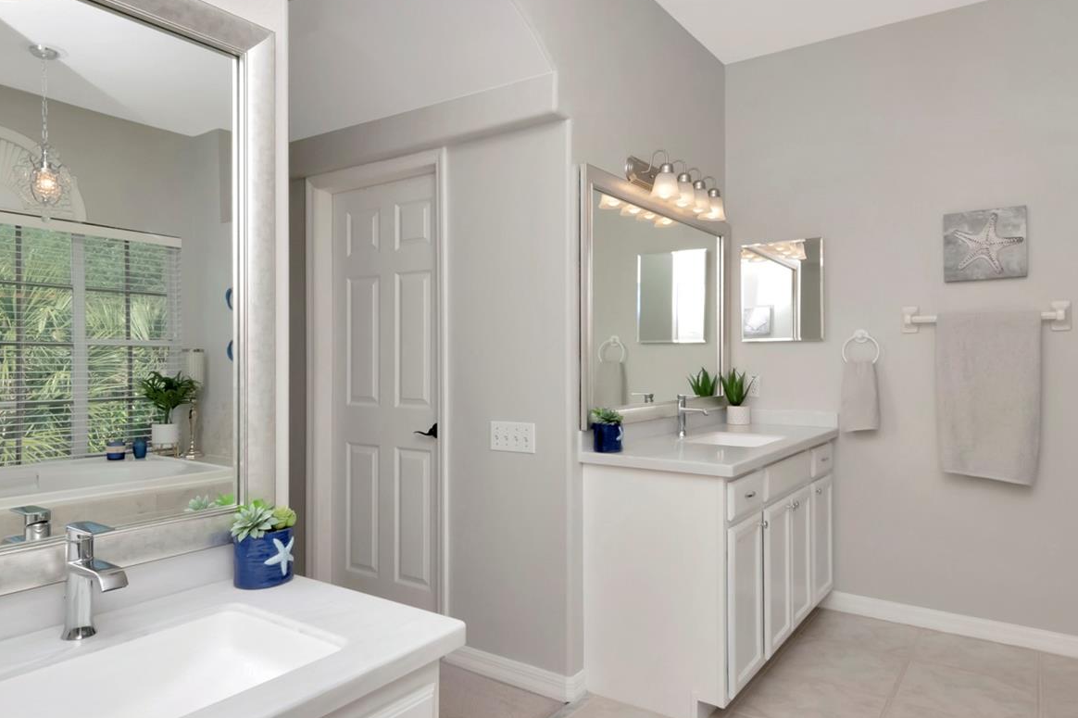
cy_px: 361
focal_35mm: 23
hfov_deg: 76.8
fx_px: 679
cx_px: 515
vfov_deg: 55.7
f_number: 14
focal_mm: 11
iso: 640
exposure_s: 1/200
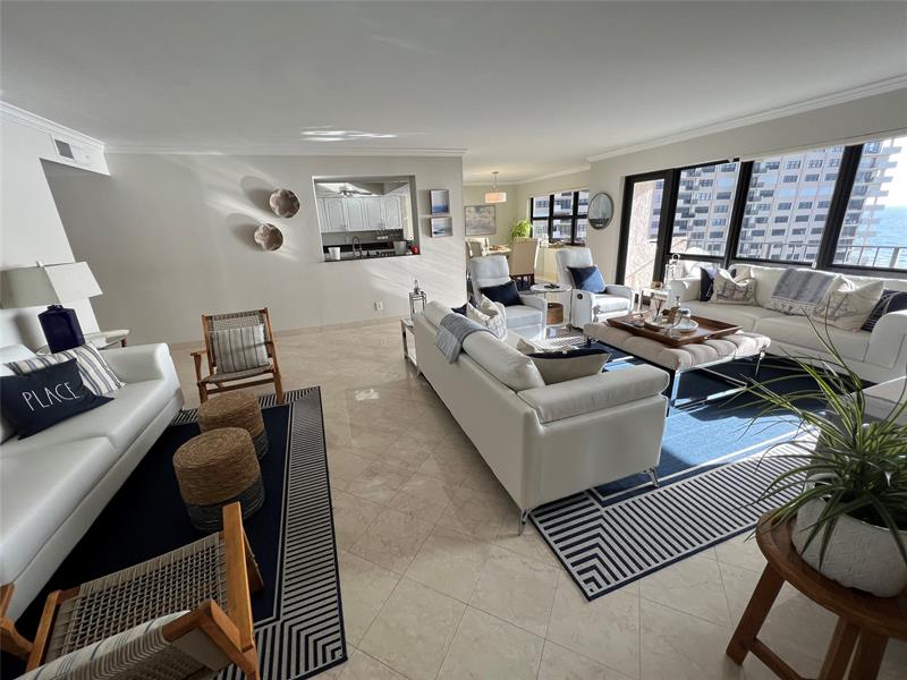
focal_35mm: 13
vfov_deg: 89.9
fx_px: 341
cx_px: 454
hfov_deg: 106.2
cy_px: 340
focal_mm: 1.57
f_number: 1.8
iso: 40
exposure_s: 1/99
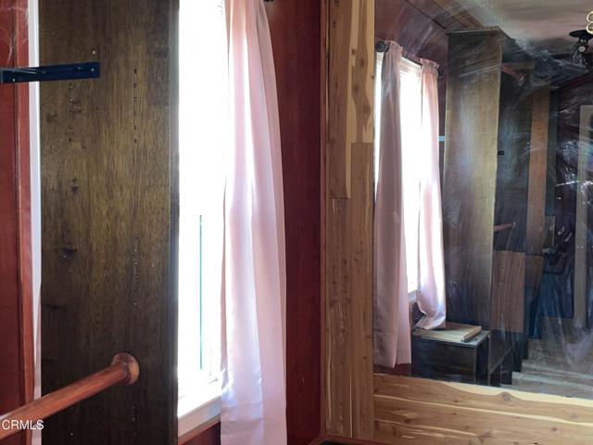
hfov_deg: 67.3
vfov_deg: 53.1
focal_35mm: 26
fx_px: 445
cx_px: 296
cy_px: 222
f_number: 1.6
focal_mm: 4.2
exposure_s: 1/9
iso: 40
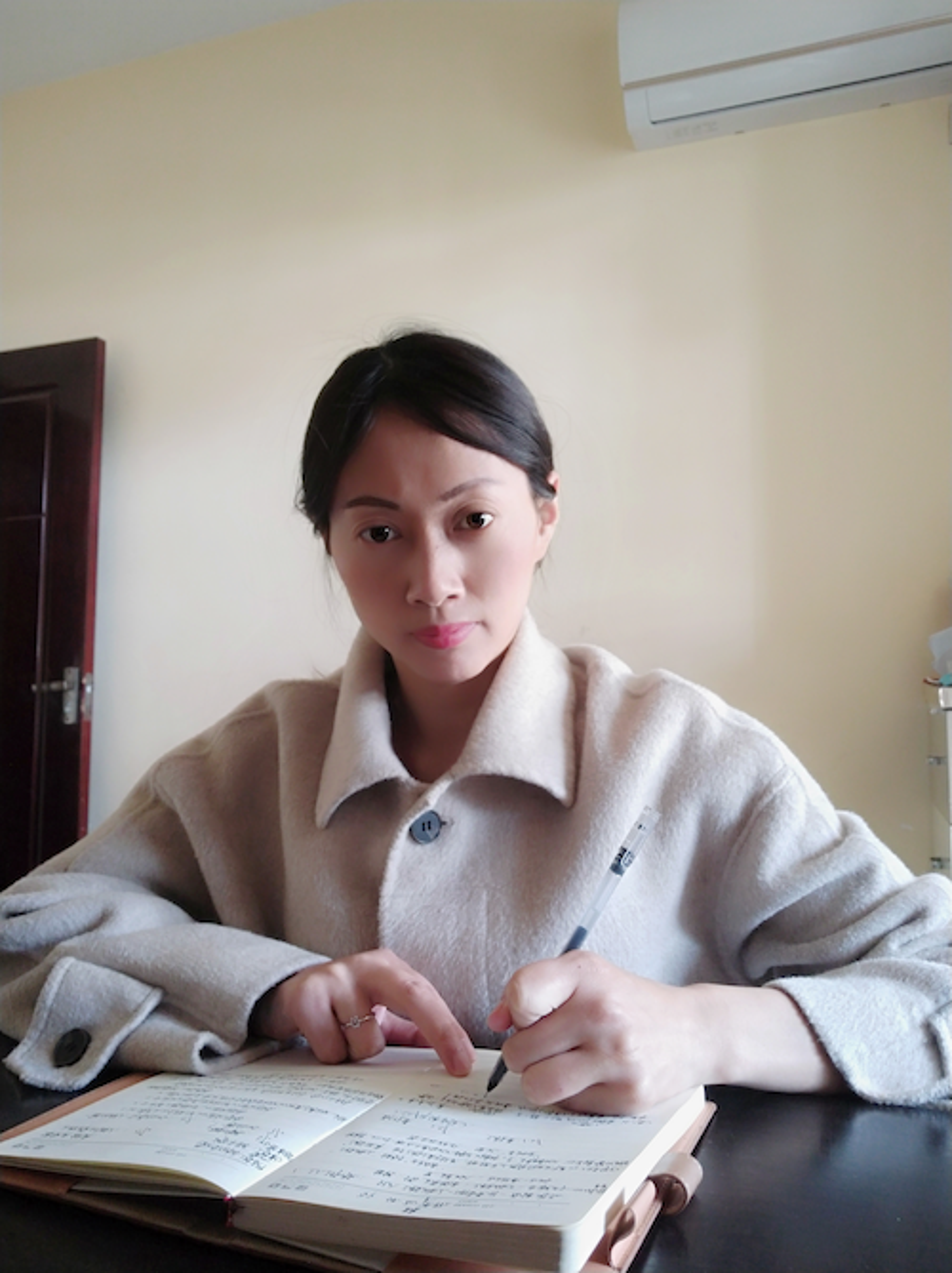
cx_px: 476
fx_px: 808
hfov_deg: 61.0
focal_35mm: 22
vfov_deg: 76.4
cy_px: 636
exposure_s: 1/20
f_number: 2
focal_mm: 3.86
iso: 800
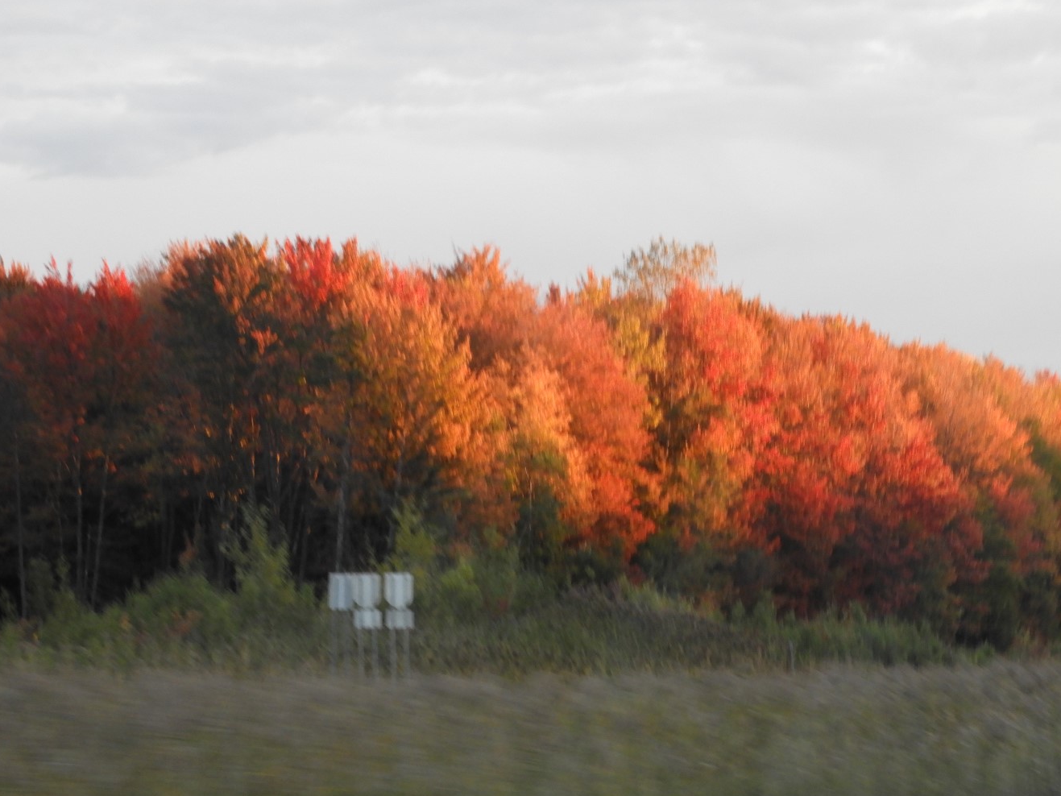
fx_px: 5027
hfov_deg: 12.0
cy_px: 401
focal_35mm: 164
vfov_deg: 9.1
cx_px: 526
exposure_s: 1/40
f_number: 5.2
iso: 400
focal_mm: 26.9
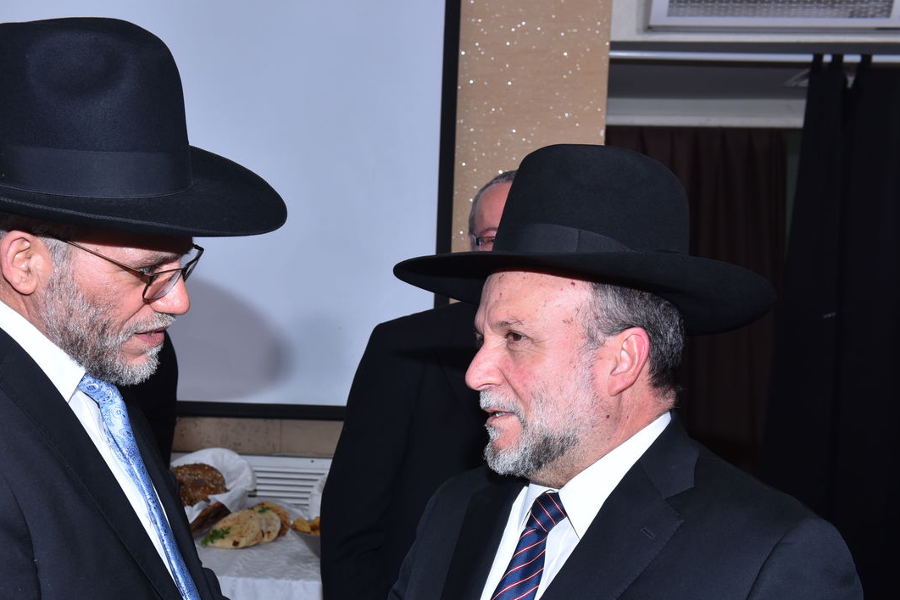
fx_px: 1450
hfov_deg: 34.3
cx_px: 333
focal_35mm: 58
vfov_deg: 23.3
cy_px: 391
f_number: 8
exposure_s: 1/125
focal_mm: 44
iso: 500
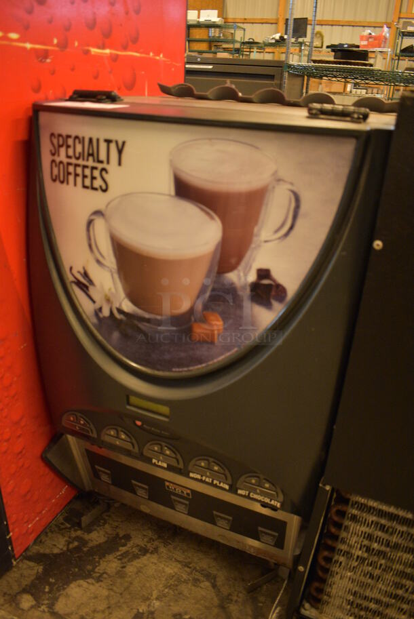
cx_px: 207
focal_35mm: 27
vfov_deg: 67.3
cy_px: 310
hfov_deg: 48.0
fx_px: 465
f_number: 3.5
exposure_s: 1/30
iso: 2000
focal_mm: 18
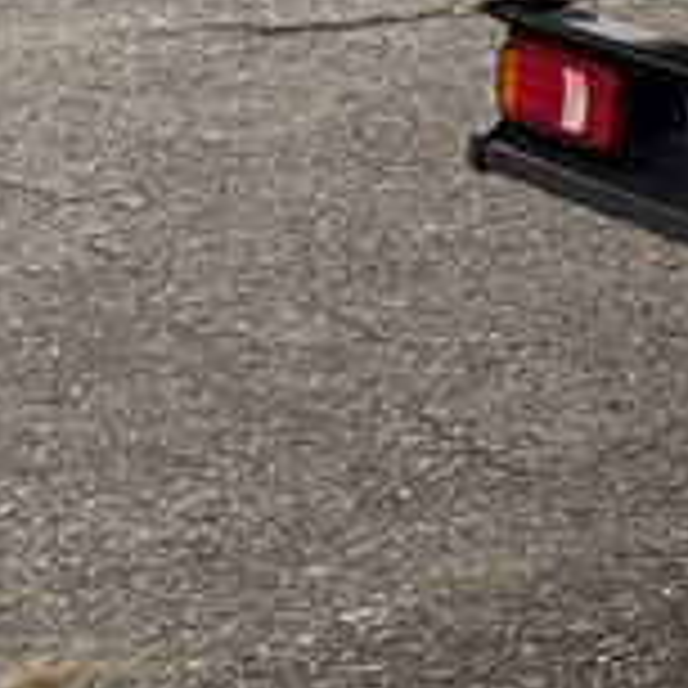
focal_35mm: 154
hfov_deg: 9.0
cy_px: -922
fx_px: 3463
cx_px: 2145
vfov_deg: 10.0
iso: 50
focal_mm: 5.96
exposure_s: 1/435
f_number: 1.6
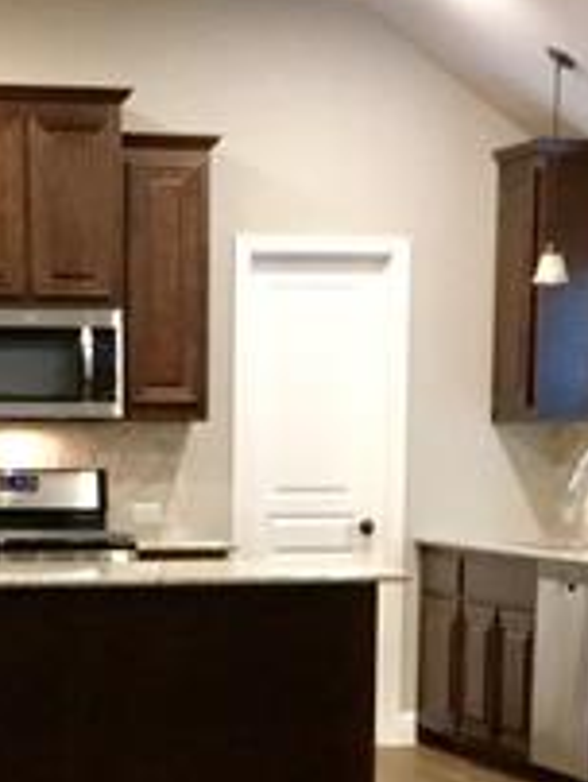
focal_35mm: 110
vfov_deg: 16.9
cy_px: 1003
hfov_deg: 13.5
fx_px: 2486
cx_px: 166
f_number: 2.2
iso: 100
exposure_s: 1/20
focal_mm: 4.15
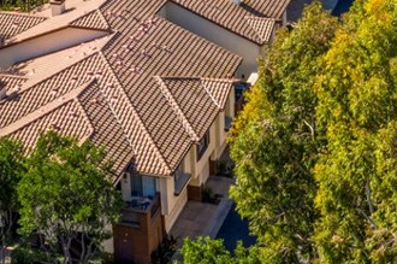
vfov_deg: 14.5
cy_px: -145
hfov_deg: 23.0
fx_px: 958
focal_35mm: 87
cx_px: 326
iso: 100
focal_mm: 10.26
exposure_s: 1/200
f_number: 8
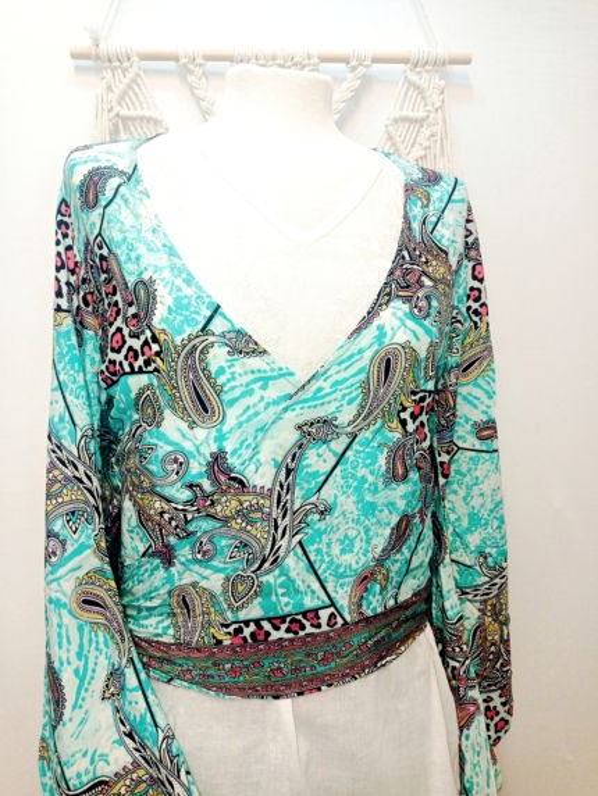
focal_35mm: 28
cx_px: 299
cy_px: 398
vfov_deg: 63.4
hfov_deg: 49.8
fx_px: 645
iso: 158
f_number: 1.79
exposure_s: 1/100
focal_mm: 4.74
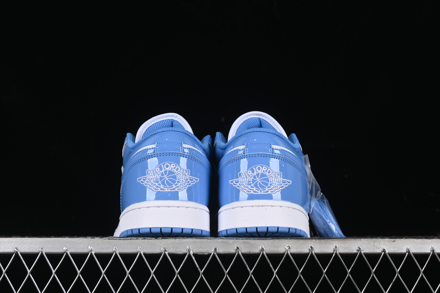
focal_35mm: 75
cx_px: 220
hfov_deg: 27.0
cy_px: 146
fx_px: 917
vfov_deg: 18.2
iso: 160
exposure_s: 1/80
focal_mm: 50
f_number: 8
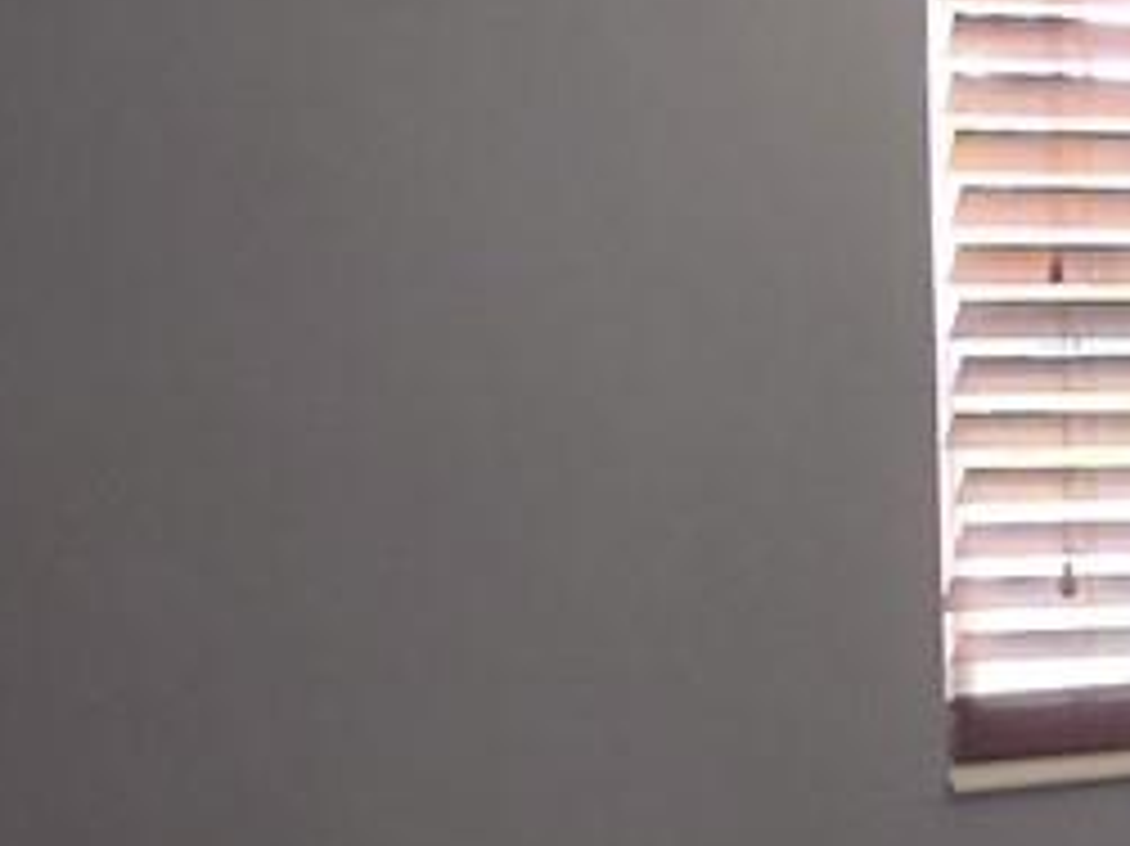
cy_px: 576
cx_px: 1819
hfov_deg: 17.0
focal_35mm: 102
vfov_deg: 14.5
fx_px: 3328
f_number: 2.2
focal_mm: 1.66
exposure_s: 1/40
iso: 309
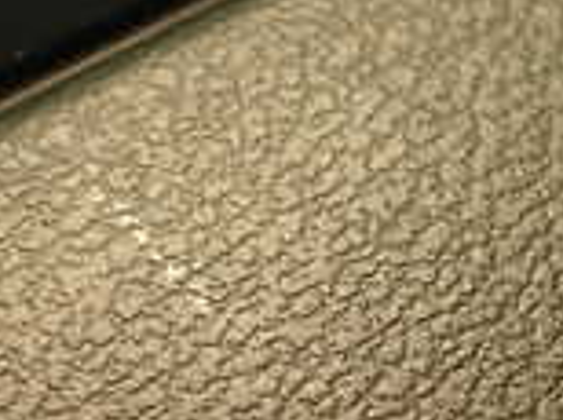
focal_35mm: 125
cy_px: 376
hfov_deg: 15.8
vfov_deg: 11.7
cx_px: 329
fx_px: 2030
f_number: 2.4
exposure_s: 1/30
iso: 250
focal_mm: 5.79
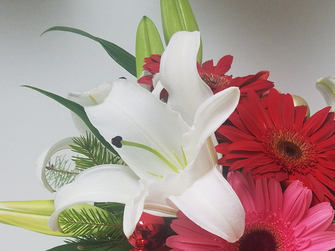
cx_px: 282
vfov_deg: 25.7
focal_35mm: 55
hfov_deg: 33.6
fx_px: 532
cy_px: 228
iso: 125
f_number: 1.7
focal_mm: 4.2
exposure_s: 1/40
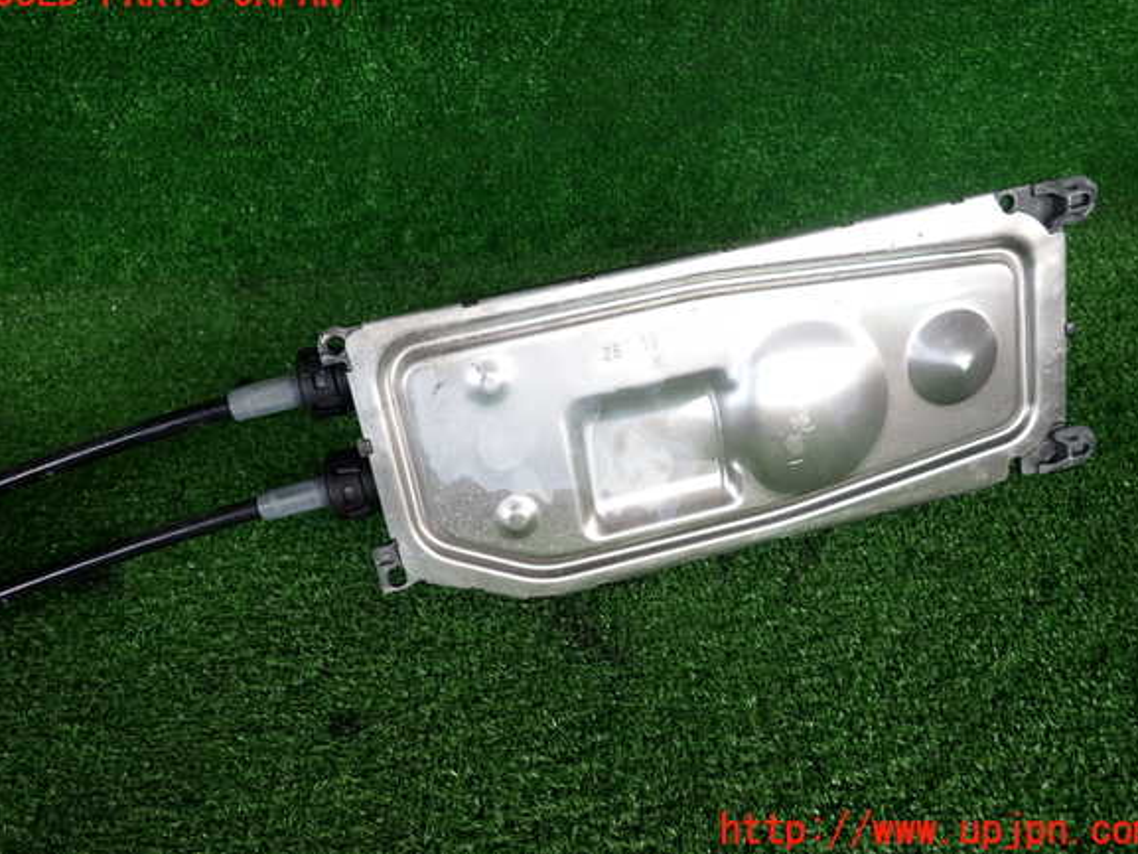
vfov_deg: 53.1
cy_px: 412
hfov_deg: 67.3
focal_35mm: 26
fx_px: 855
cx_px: 574
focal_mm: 4.5
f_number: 2
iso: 100
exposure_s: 1/160
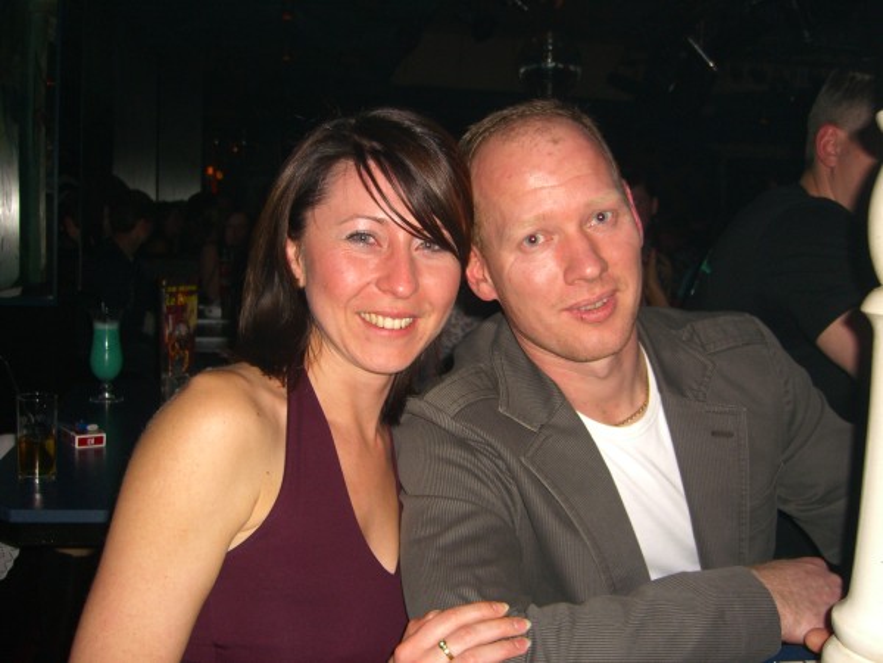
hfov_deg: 49.0
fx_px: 969
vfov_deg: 37.7
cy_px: 332
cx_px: 442
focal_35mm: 38
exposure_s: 1/60
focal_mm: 7.9
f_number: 2.8
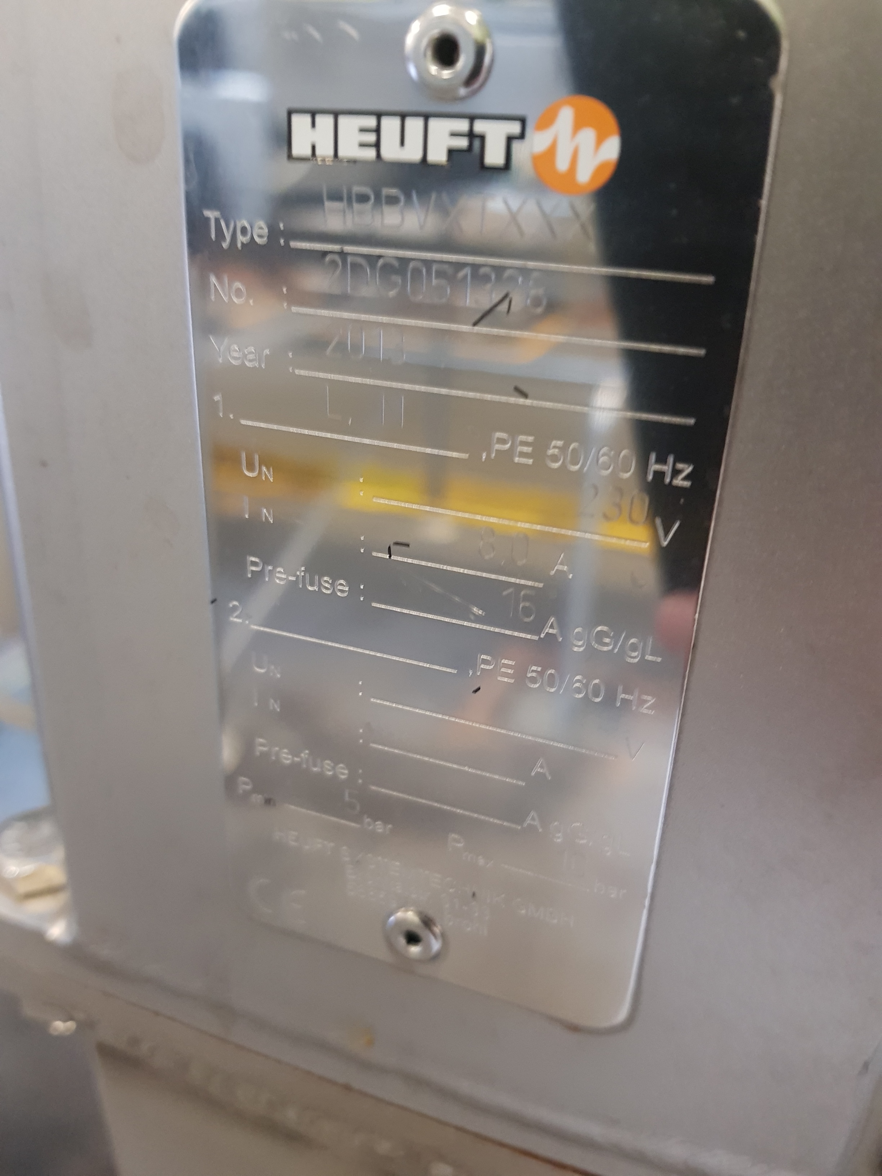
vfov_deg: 67.3
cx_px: 441
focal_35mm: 26
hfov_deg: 53.1
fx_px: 883
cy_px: 588
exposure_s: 1/10
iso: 250
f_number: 1.7
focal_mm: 4.3
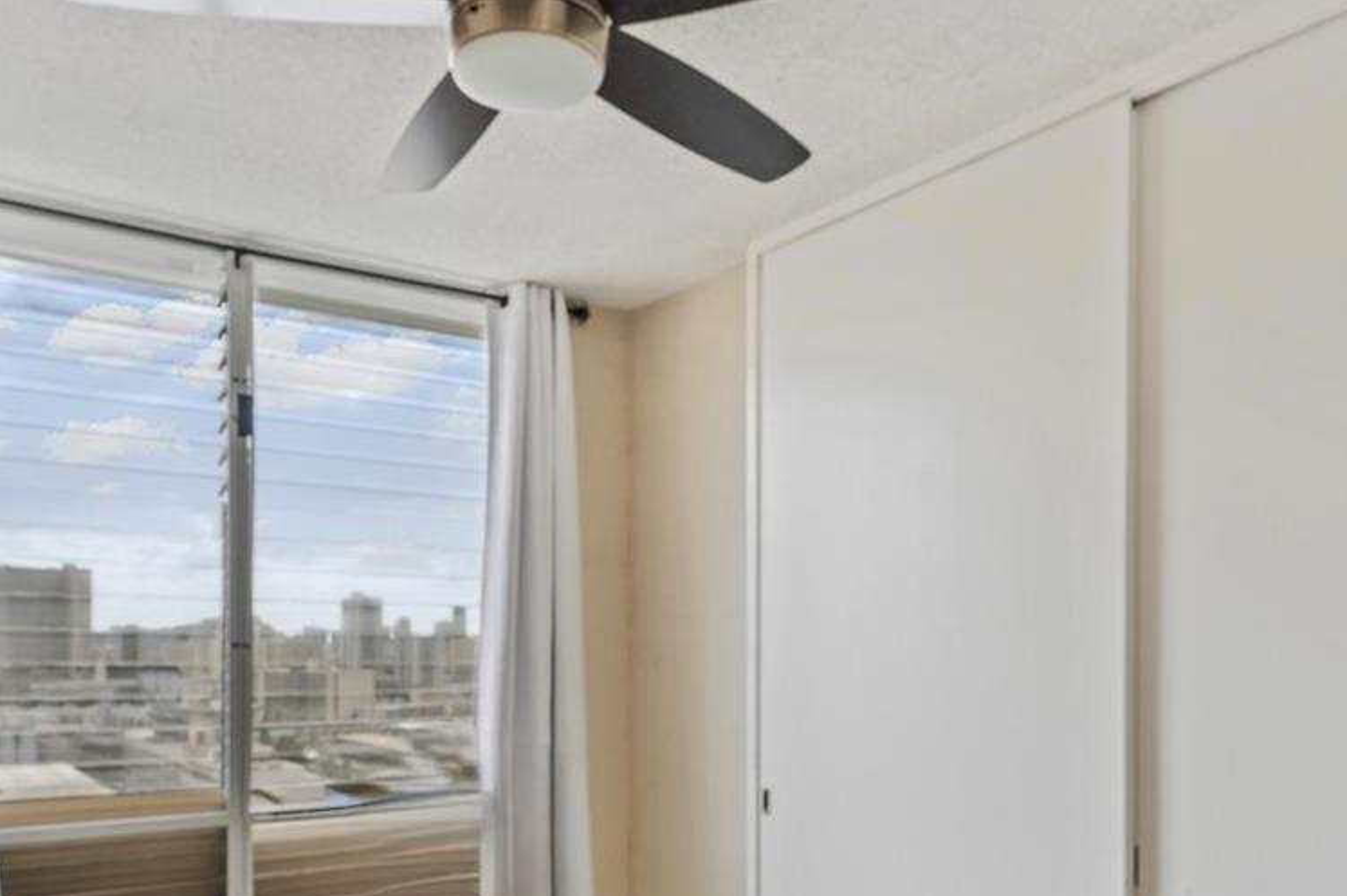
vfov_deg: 42.6
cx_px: 633
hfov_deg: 61.9
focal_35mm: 30
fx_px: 1122
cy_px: 642
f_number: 9
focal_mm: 14
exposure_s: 1/20
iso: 400
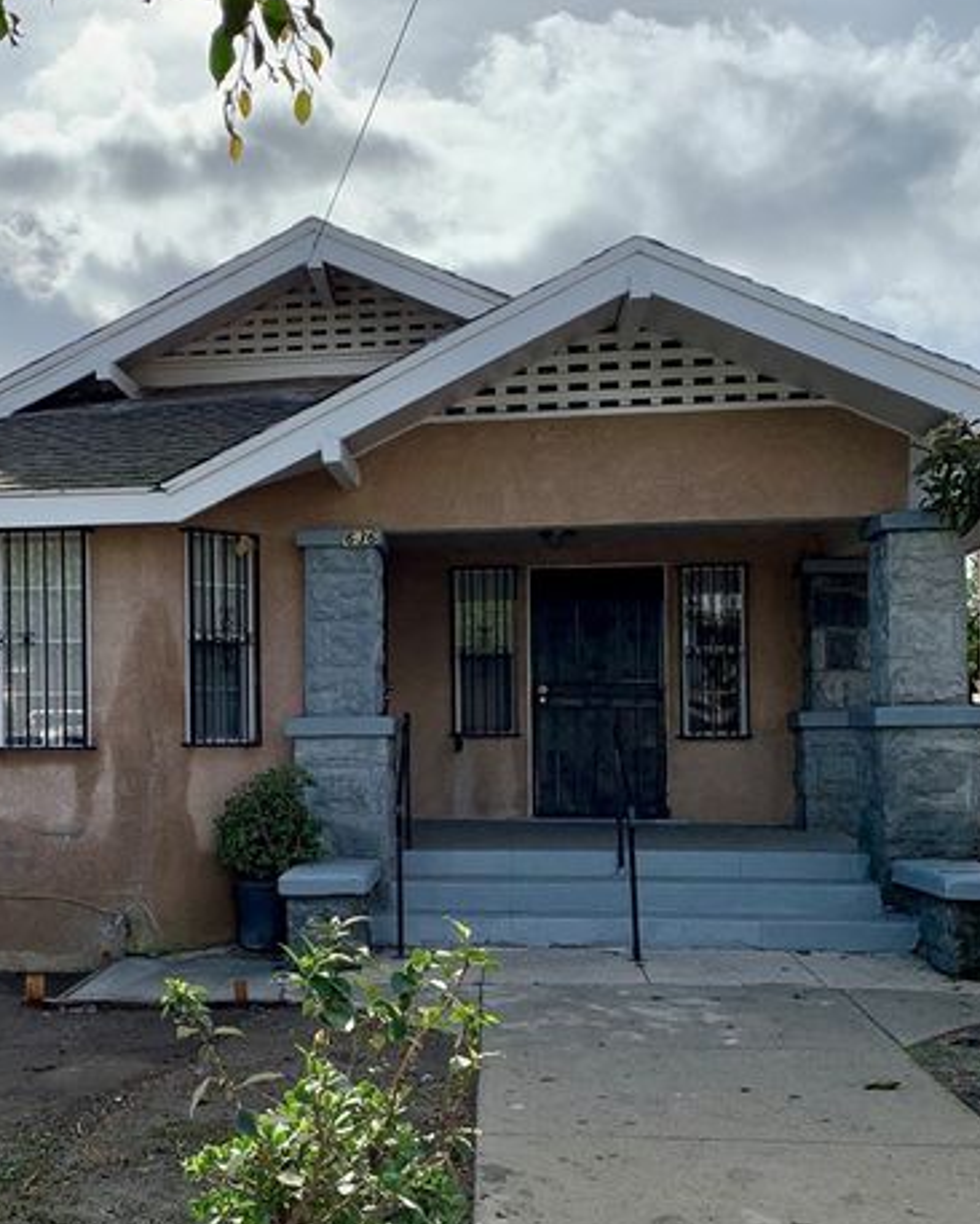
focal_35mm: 37
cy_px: 722
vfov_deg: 48.8
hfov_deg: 39.8
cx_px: 340
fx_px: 1341
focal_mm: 4.25
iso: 25
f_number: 1.8
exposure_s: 1/4098
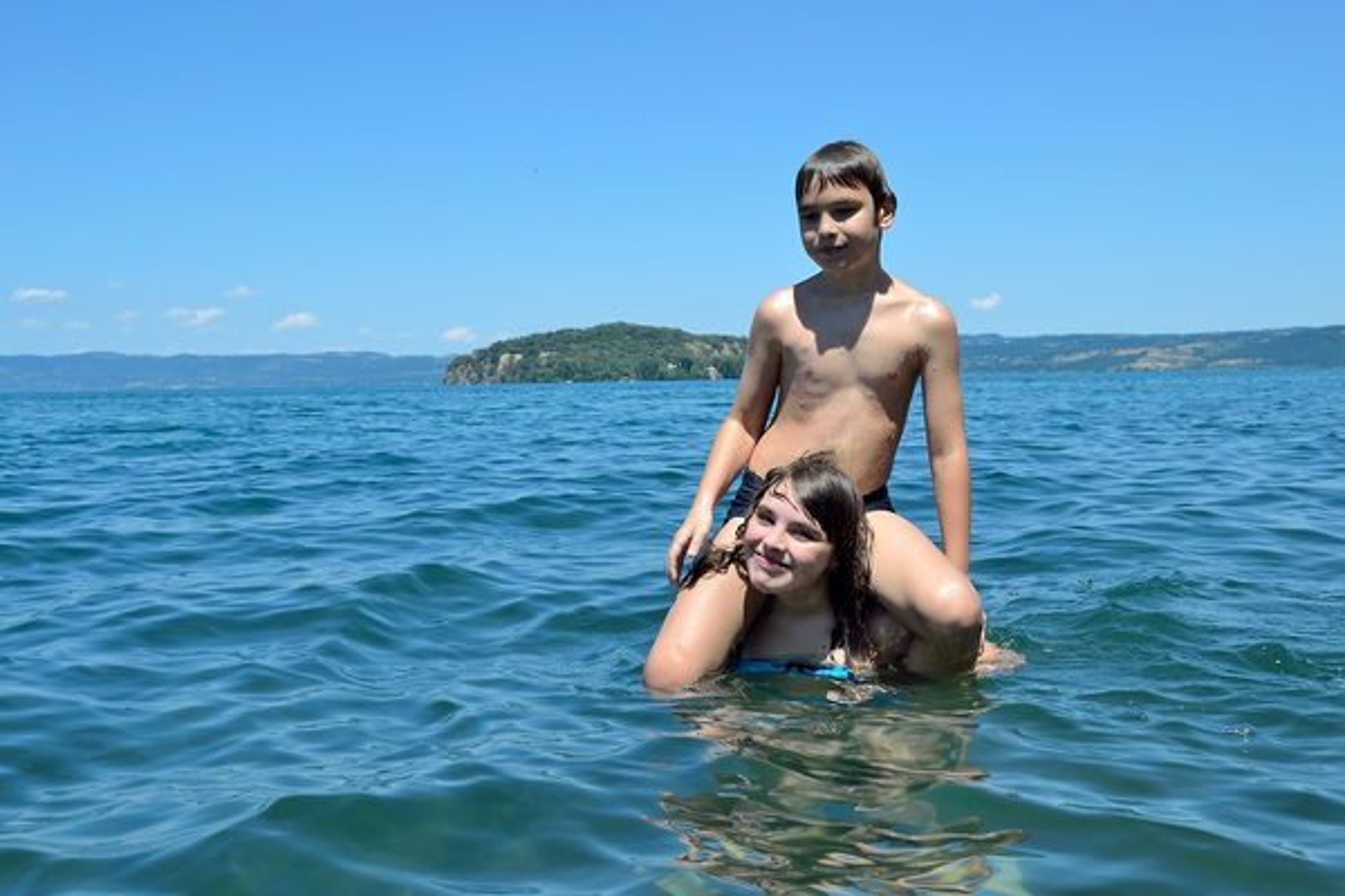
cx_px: 672
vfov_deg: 31.9
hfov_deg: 46.4
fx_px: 1569
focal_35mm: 42
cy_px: 448
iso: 100
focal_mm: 28
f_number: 8
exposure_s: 1/250
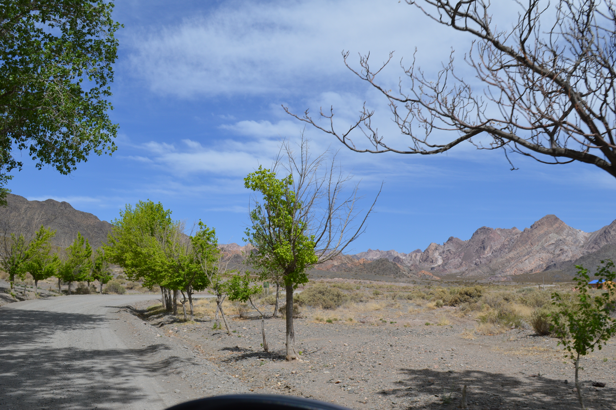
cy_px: 205
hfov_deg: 53.2
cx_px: 308
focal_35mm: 36
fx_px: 615
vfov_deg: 36.8
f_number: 9
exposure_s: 1/320
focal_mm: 24
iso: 100
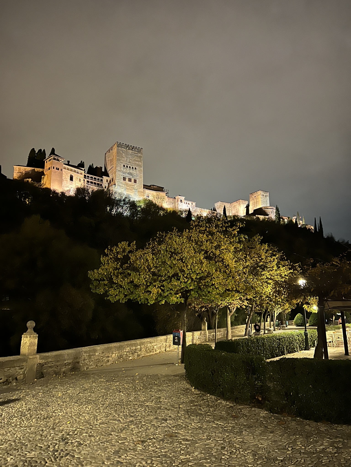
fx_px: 352
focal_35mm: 26
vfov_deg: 67.3
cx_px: 176
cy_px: 234
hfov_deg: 53.1
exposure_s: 1/9
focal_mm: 5.7
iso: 800
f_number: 1.5
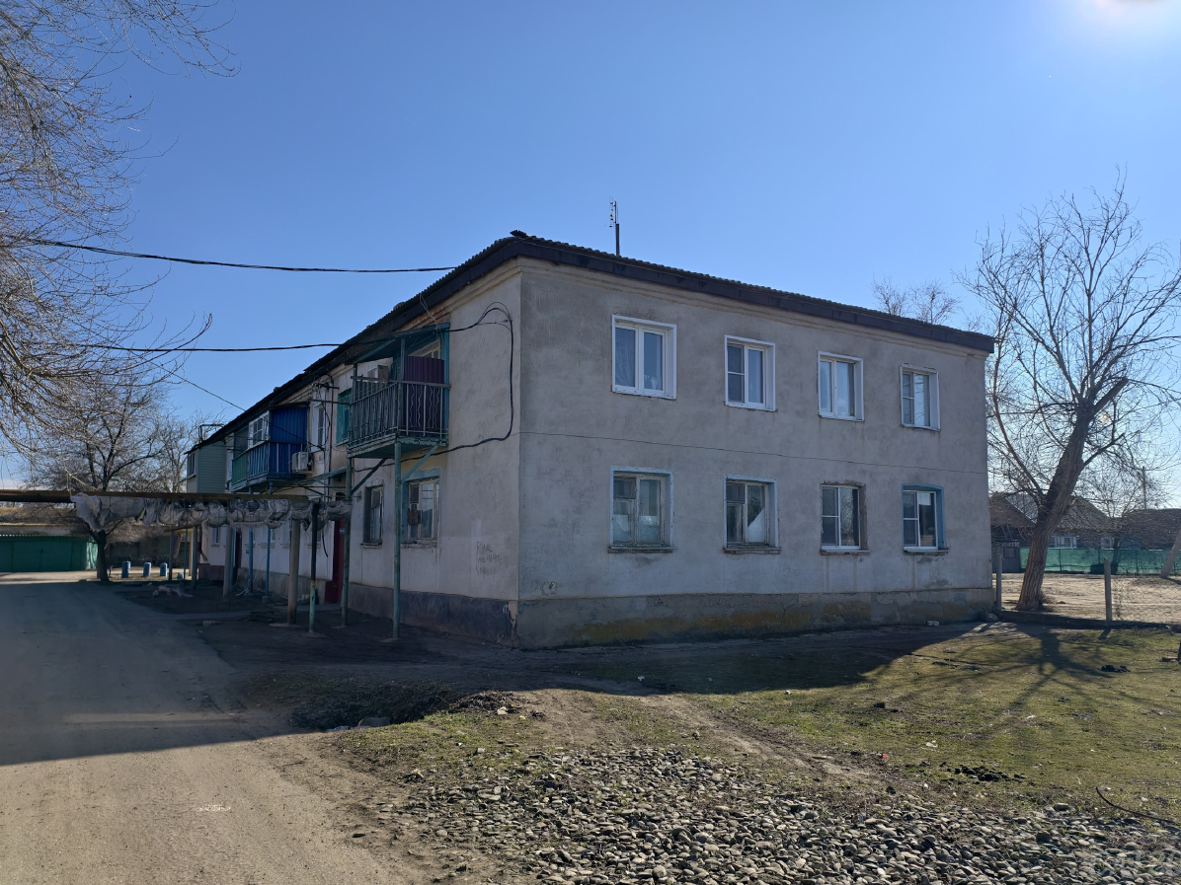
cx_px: 604
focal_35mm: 25
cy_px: 461
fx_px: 853
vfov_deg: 54.9
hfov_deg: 69.4
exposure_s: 1/5780
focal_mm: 6.54
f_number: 1.57
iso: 72
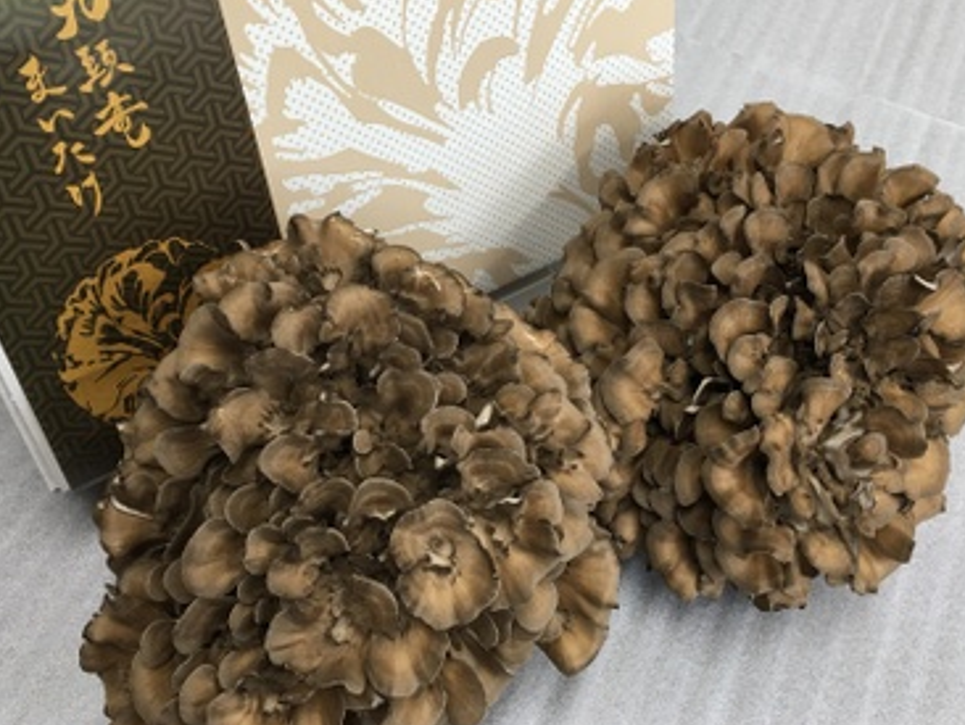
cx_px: 448
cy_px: 290
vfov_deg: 37.6
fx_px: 1060
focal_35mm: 38
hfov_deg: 48.9
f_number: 2.2
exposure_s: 1/30
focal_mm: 4.15
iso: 25
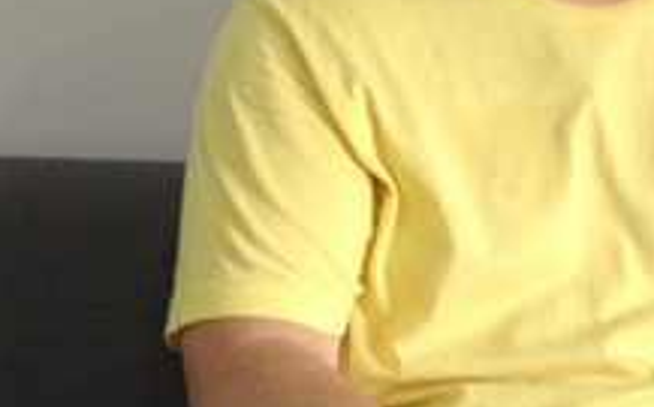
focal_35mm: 137
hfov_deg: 14.9
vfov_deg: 9.5
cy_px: 154
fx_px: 2439
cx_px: 702
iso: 50
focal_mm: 4.28
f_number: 2.4
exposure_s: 1/30
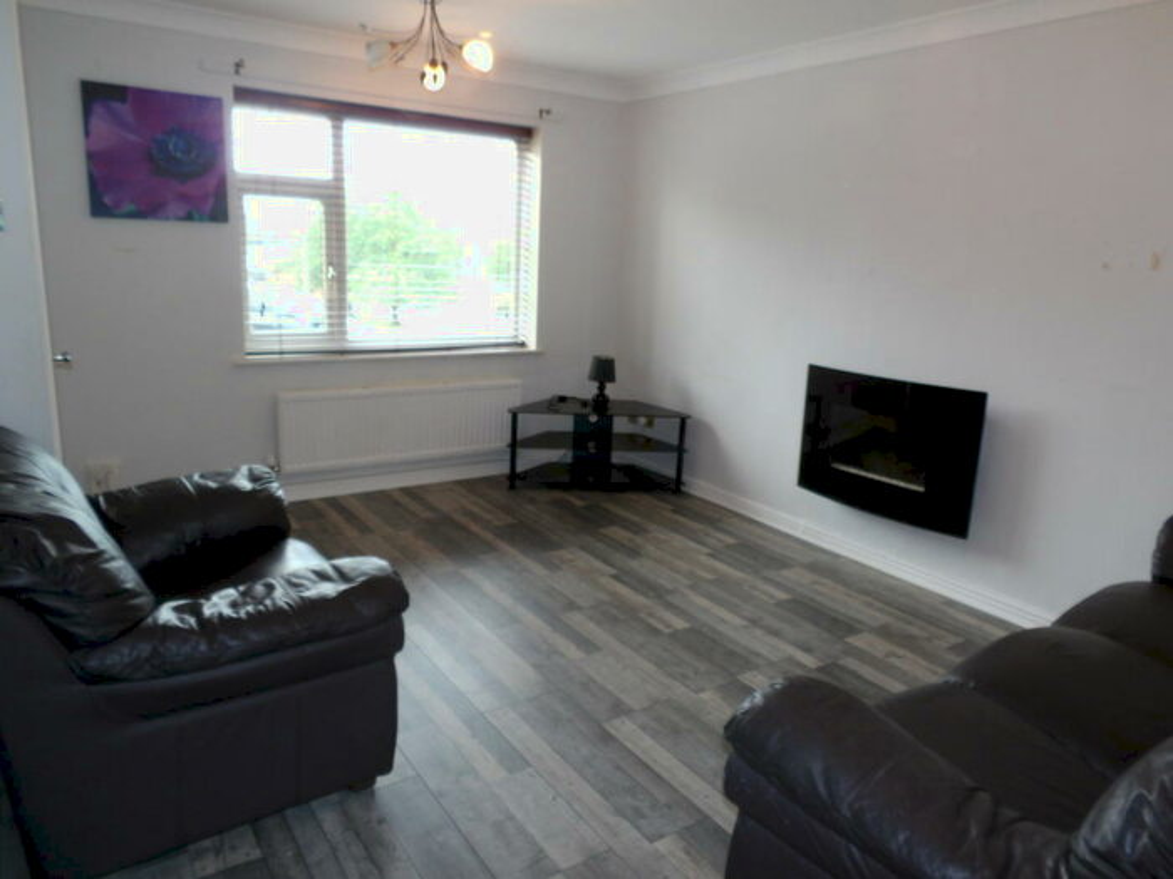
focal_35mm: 24
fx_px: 813
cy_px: 440
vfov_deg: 56.8
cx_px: 586
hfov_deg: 71.6
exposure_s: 1/30
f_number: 4.1
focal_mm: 4.3
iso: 190
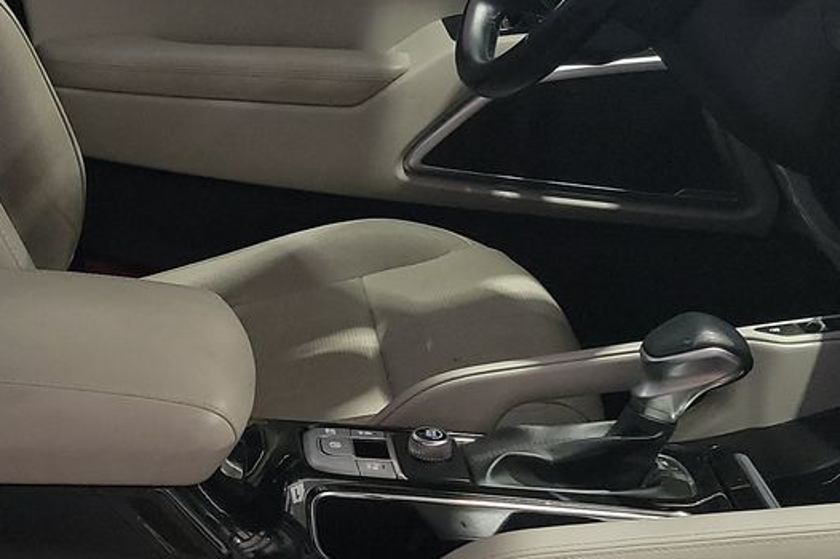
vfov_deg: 17.9
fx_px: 1772
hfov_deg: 26.1
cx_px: 137
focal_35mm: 76
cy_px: 291
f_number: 1.8
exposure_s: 1/59
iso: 642
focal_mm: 6.7
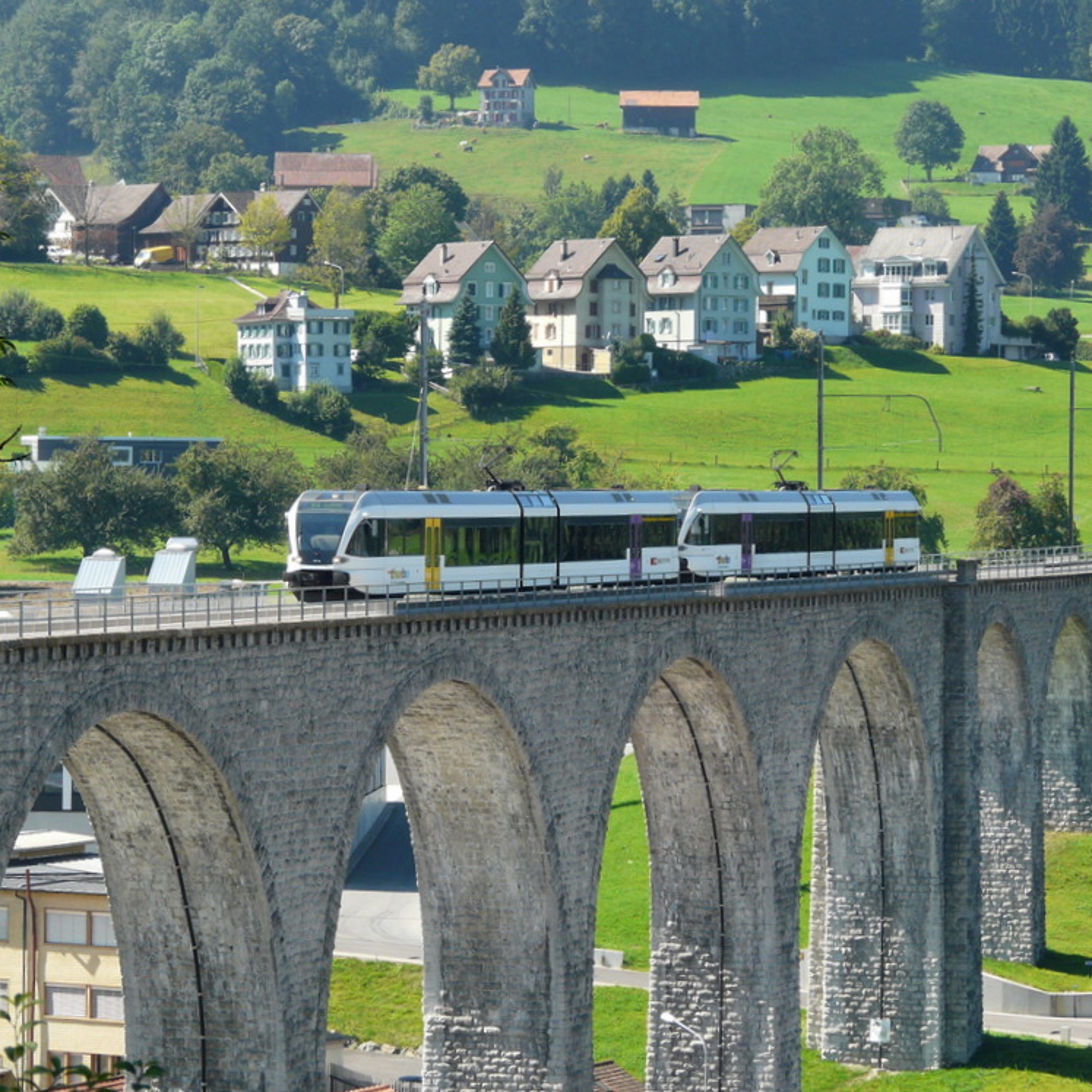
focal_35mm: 149
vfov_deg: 11.7
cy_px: 545
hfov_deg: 11.7
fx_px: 5318
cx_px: 583
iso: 100
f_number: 5
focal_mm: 20.6
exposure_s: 1/250
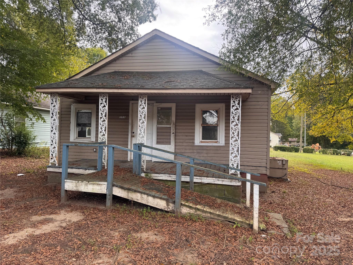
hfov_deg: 71.6
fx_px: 245
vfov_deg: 56.8
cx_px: 176
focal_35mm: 24
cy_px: 132
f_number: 1.78
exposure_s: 1/328
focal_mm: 6.76
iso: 80
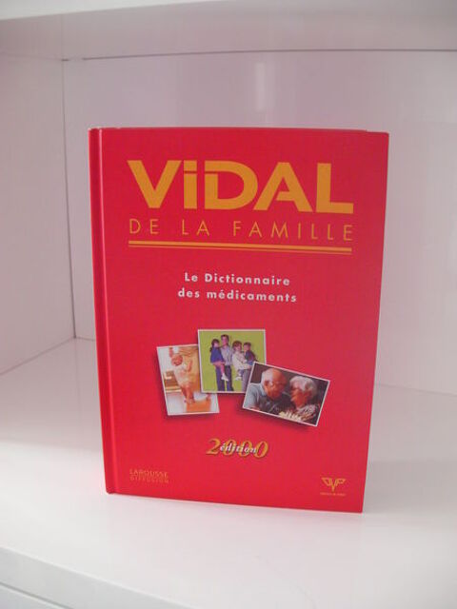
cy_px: 304
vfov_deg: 49.0
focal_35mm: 38
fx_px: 669
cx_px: 228
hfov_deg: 37.7
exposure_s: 1/29.5
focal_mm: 6.3
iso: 200
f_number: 3.5
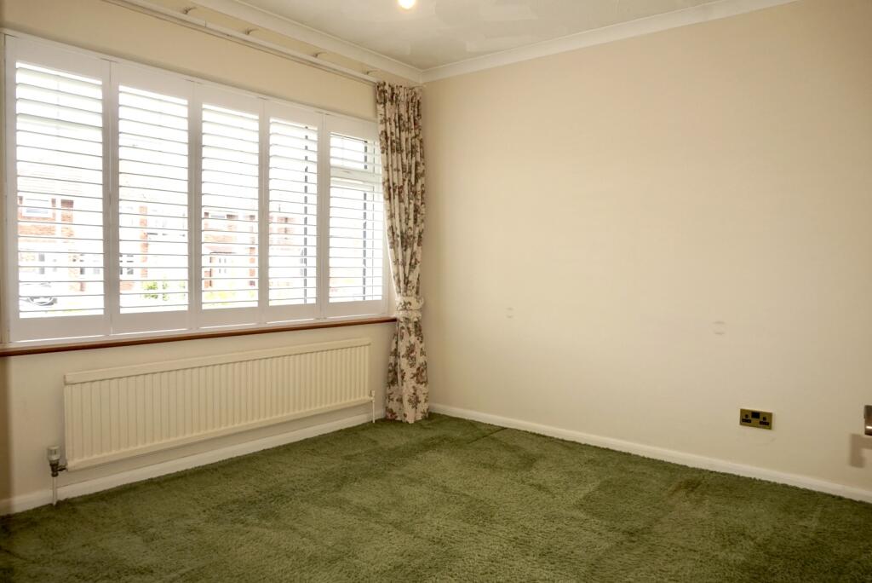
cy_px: 292
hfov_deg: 70.4
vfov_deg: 50.5
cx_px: 436
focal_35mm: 26
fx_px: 618
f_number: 6.3
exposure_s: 1/160
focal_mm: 17
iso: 400
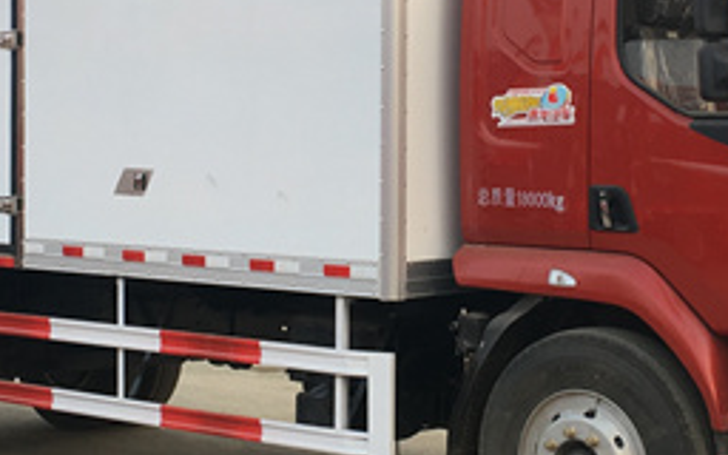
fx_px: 1905
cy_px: 176
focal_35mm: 96
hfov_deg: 21.6
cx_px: 355
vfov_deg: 13.6
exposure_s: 1/100
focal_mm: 4.15
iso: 25
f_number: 2.2
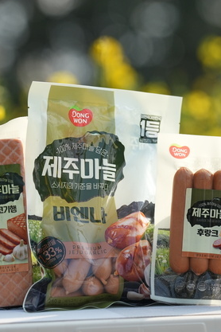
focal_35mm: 288
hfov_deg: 4.8
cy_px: 166
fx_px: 2652
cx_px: 118
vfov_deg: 7.2
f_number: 4
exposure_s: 1/125
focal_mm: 191
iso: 800
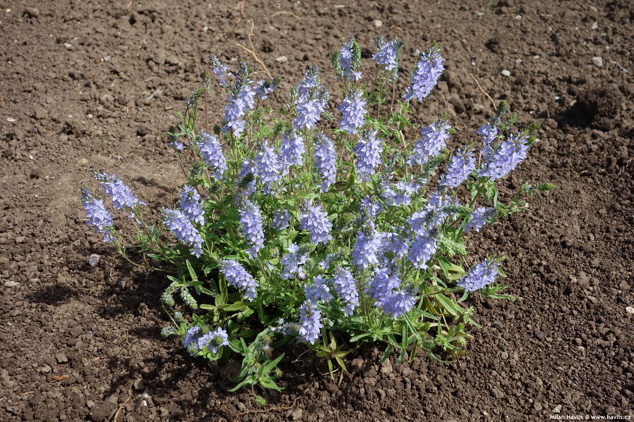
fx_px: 704
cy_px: 211
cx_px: 317
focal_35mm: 40
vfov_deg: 33.4
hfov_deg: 48.5
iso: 125
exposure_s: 1/400
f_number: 5.6
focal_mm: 14.93
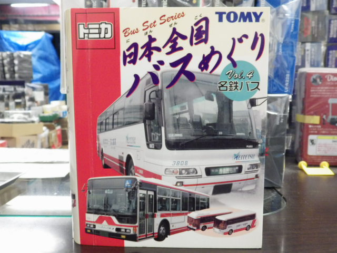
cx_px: 168
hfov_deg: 54.0
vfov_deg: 41.8
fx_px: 331
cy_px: 126
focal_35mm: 34
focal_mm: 6.2
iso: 800
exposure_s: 1/40
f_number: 3.4
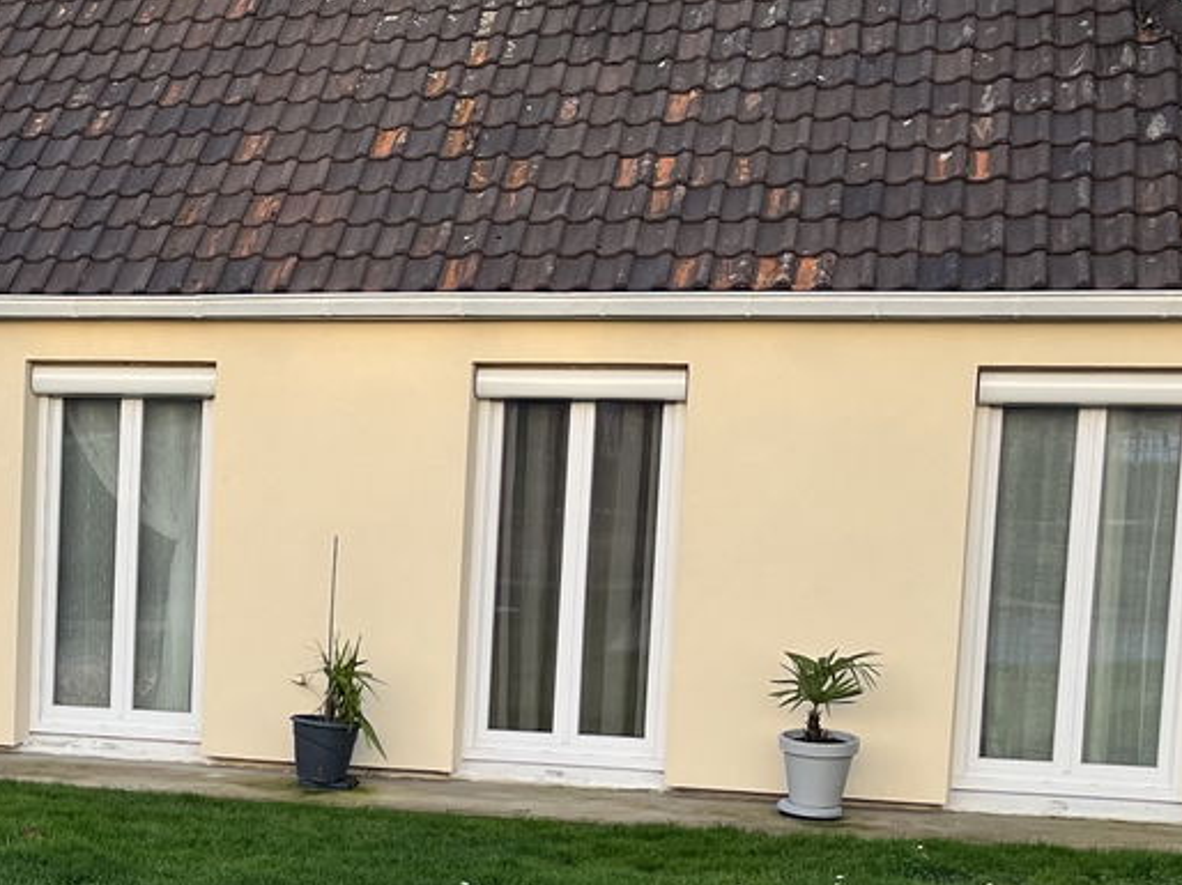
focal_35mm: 81
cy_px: 747
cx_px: -198
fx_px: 2765
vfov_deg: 18.0
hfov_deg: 22.4
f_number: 1.6
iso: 50
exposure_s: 1/561
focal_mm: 5.1
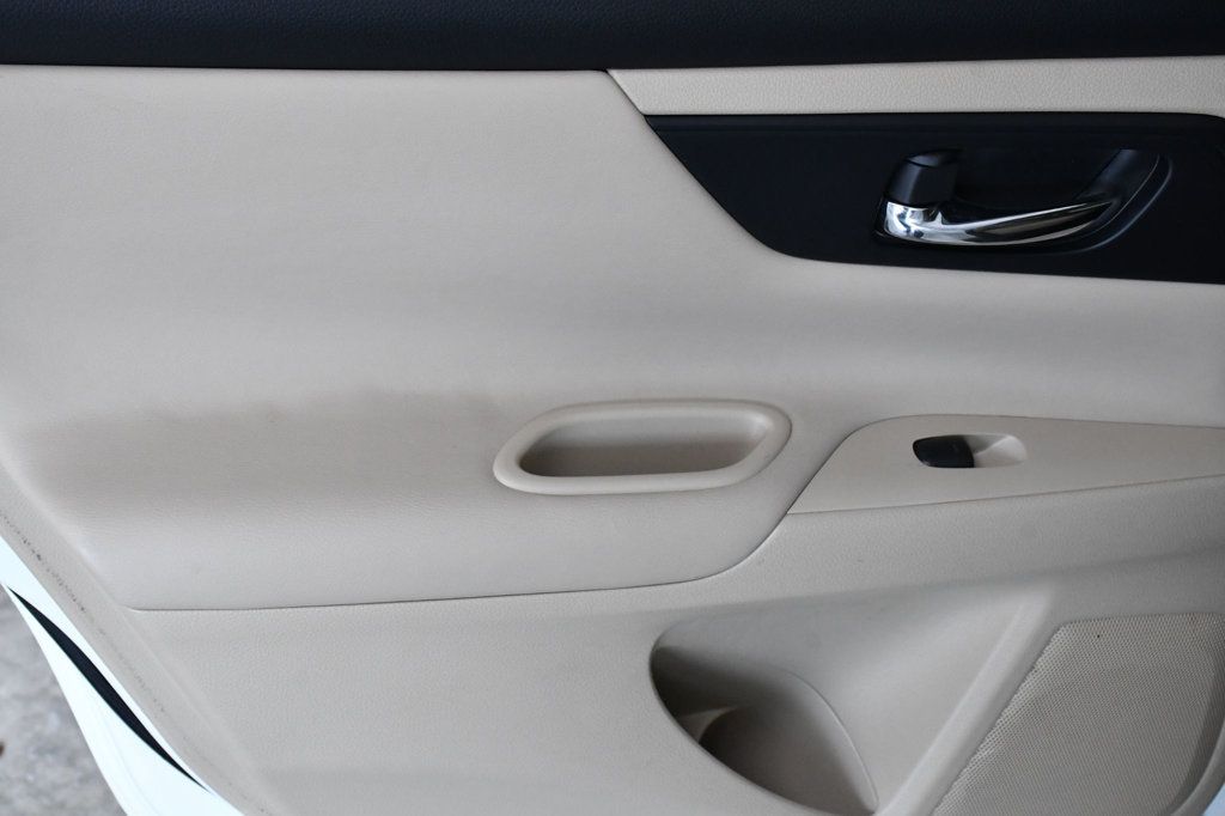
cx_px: 612
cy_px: 408
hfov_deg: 30.1
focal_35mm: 67
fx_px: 2279
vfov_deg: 20.3
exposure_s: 1/250
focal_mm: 45
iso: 2500
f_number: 8
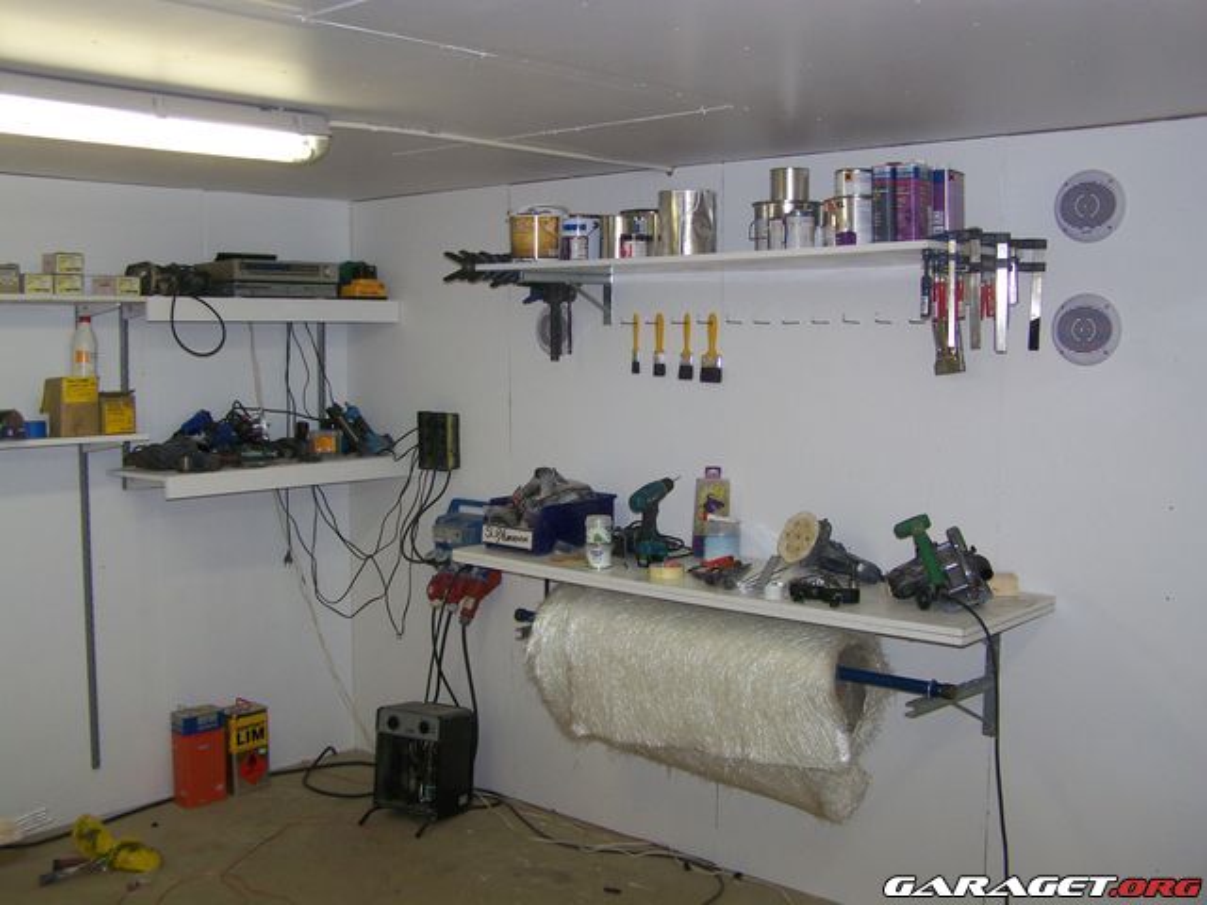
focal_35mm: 38
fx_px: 1325
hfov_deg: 49.0
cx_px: 604
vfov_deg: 37.7
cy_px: 452
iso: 80
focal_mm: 6.3
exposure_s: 1/60
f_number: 2.8
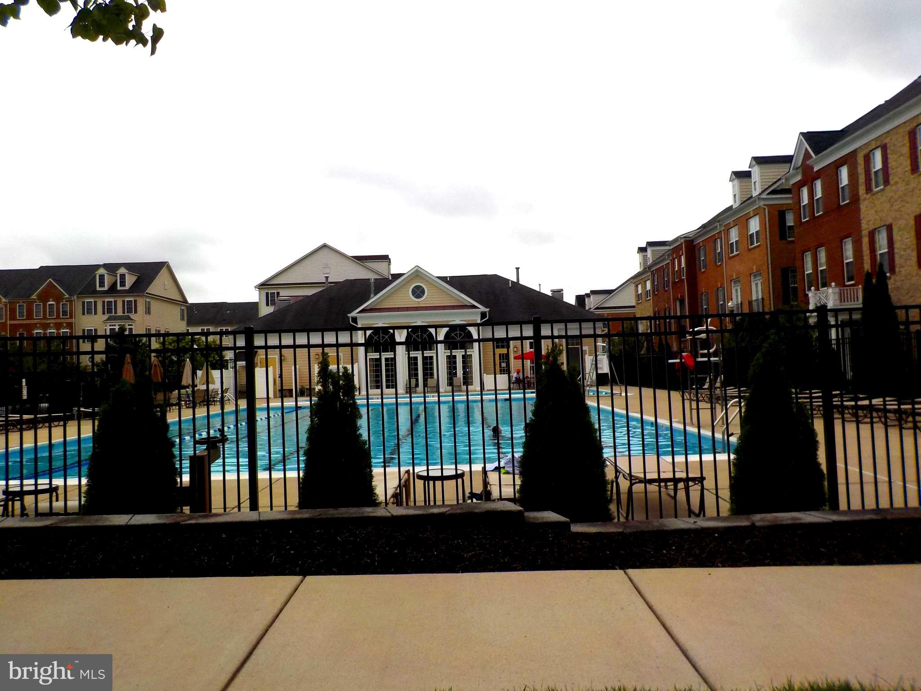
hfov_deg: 60.0
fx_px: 798
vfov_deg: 46.8
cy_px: 346
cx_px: 460
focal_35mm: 30
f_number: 3.3
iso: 125
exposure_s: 1/2000
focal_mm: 4.1
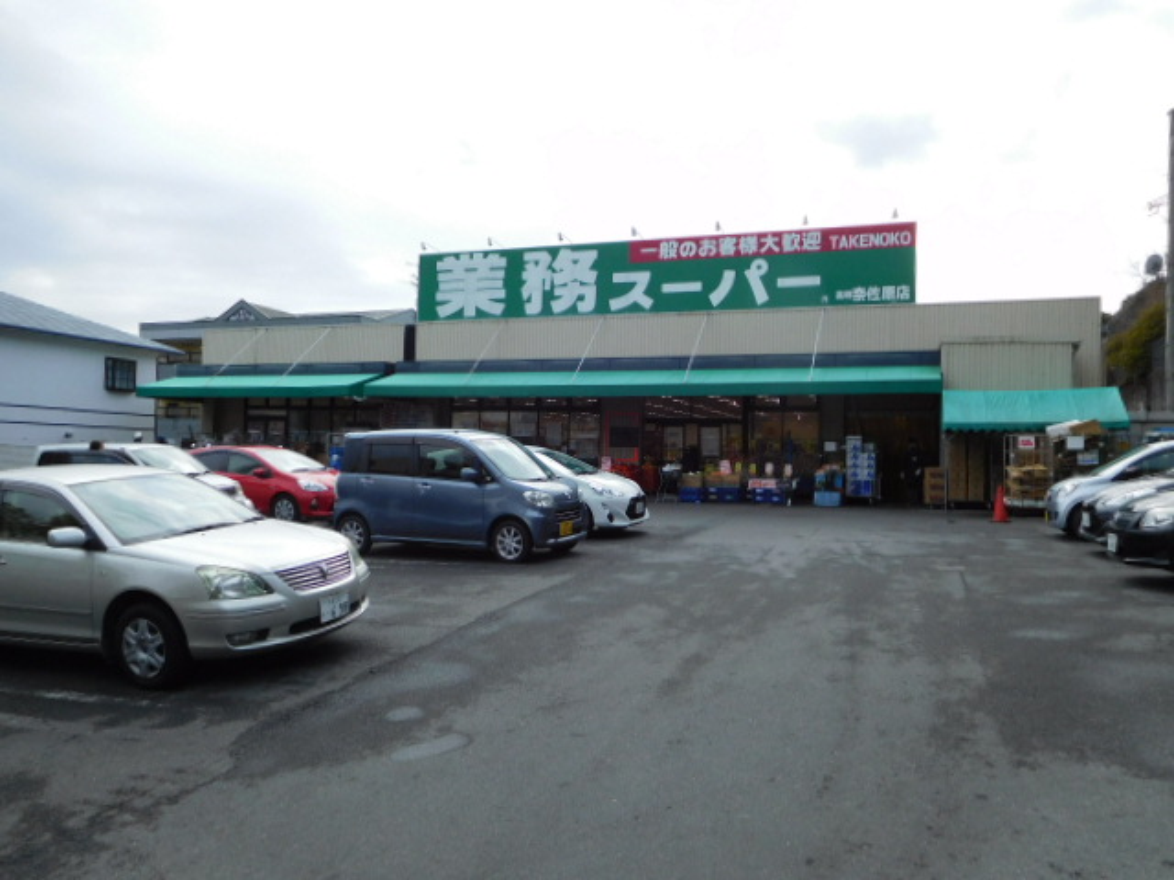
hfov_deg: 69.4
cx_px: 587
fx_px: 848
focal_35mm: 25
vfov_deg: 54.9
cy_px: 440
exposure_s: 1/800
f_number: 3.4
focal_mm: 4.5
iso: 125
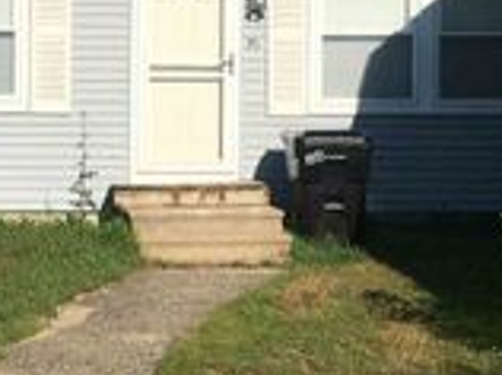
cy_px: 72
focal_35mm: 92
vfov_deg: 15.9
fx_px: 1332
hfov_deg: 21.1
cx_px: 92
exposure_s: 1/2747
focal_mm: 4.15
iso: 25
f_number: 2.2
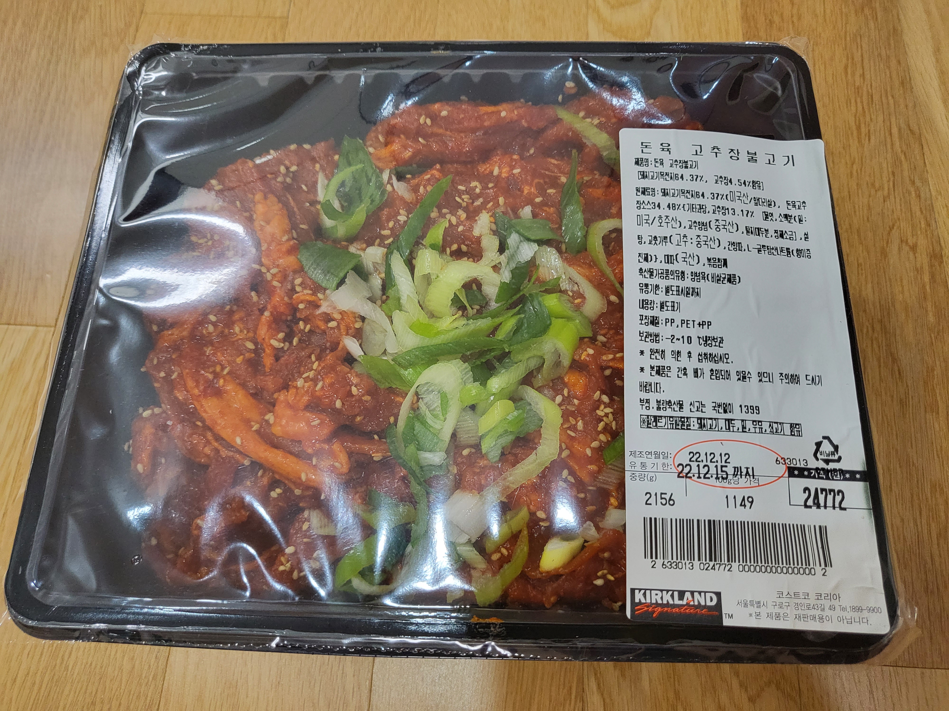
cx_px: 474
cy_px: 356
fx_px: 713
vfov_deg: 53.1
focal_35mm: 26
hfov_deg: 67.3
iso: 250
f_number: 1.8
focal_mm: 4.25
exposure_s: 1/120
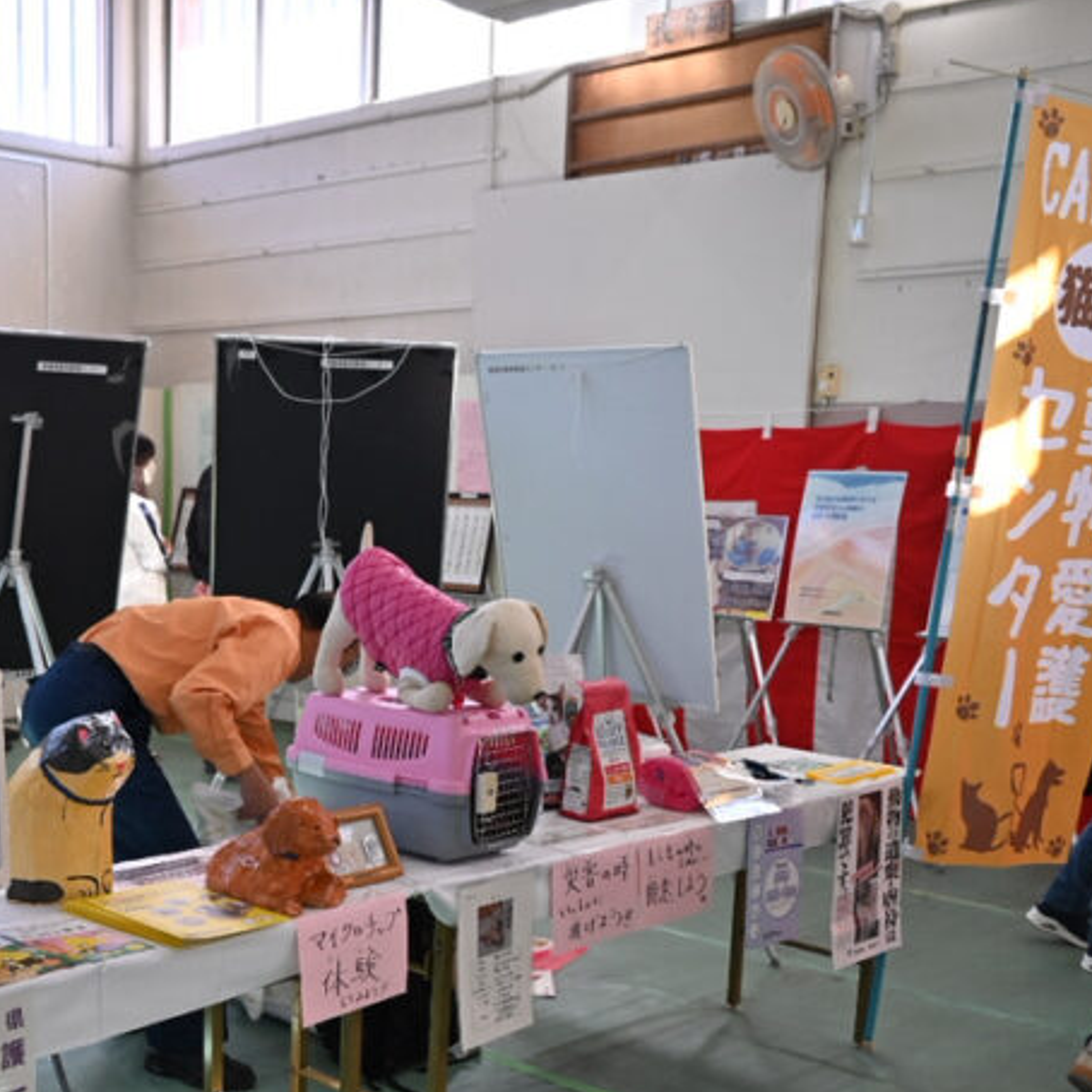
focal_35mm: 46
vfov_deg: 36.2
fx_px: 1642
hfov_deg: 36.1
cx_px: 298
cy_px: 771
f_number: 4
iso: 400
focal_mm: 24
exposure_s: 1/200
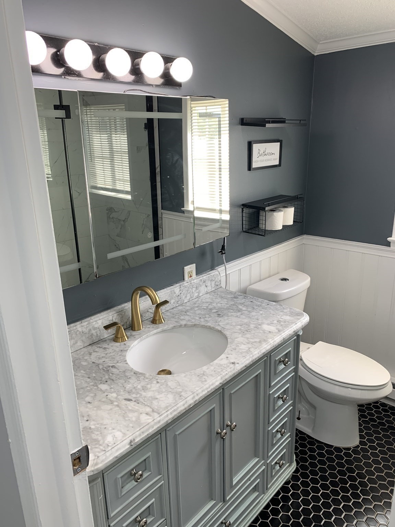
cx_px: 198
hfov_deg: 53.1
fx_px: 396
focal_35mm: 26
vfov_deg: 67.3
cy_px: 264
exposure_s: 1/120
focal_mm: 4.25
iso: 50
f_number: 1.8
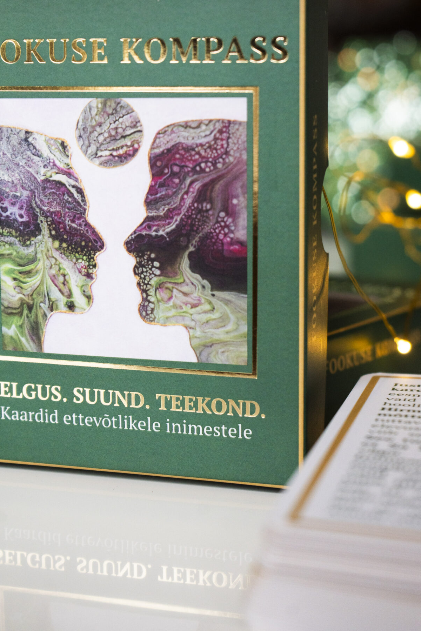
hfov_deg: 18.4
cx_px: 223
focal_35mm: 74
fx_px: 1297
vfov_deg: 27.2
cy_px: 230
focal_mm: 52
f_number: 4.5
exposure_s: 1/125
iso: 640
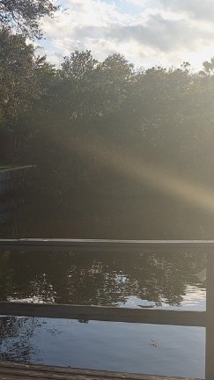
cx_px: -127
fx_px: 625
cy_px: 213
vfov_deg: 33.8
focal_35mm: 62
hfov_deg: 17.1
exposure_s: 1/814
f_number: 1.8
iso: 16
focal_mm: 6.7
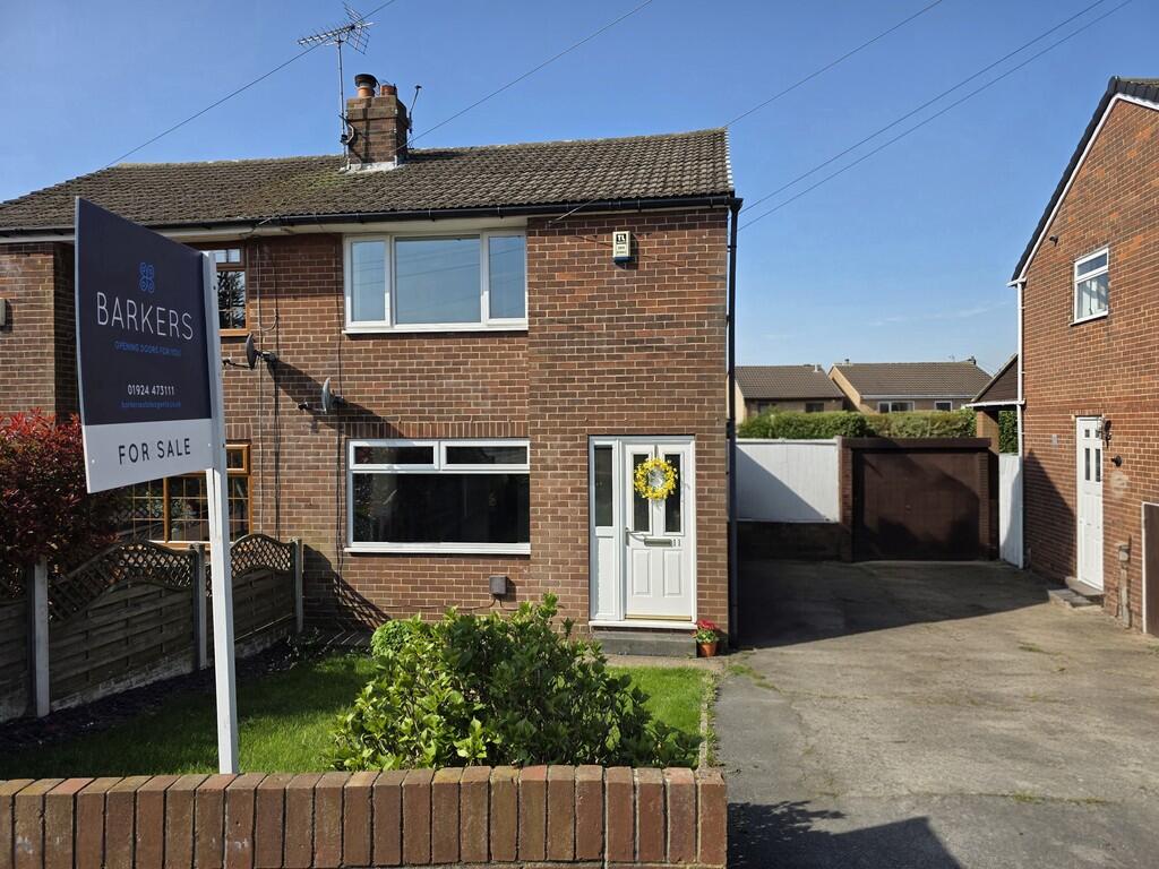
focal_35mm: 23
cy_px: 434
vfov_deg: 58.9
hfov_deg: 73.9
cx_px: 580
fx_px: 770
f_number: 1.7
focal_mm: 6.3
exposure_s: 1/5000
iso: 80
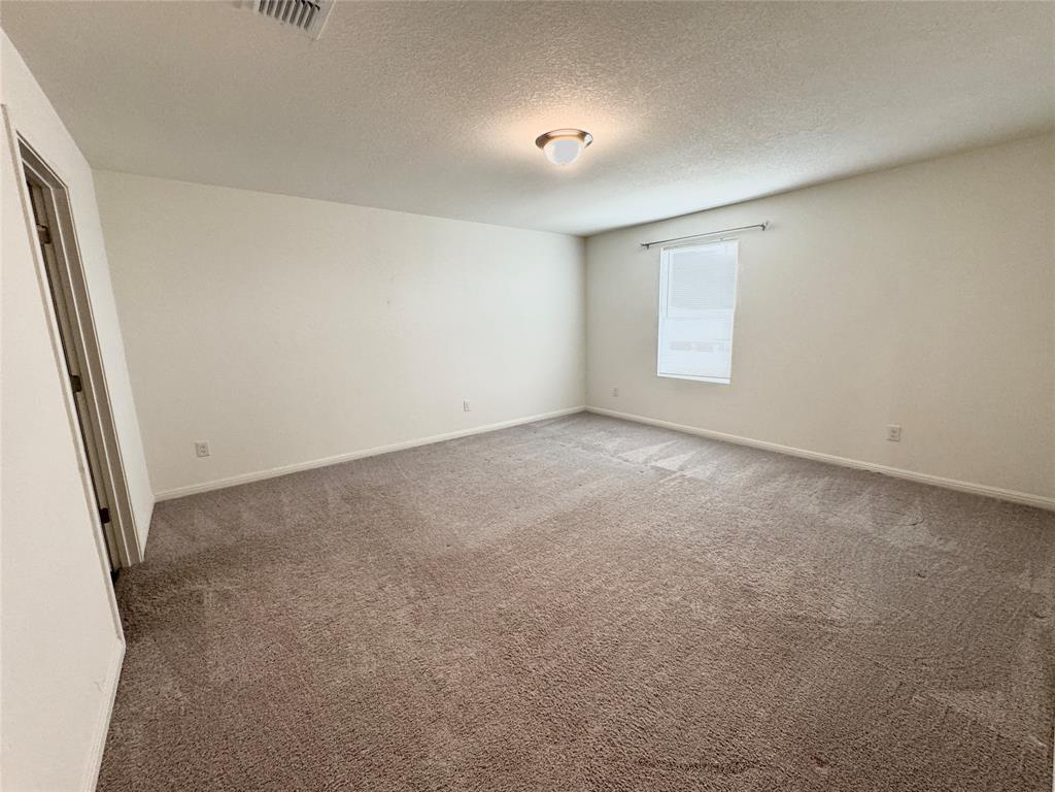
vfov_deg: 85.7
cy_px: 396
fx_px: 427
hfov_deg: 102.1
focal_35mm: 14
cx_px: 528
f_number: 2.2
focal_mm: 2.22
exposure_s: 1/60
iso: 200
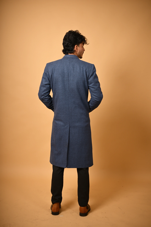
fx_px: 315
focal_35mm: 50
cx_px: 76
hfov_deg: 27.0
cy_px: 114
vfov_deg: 39.6
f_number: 2.2
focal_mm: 50
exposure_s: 1/1000
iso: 160
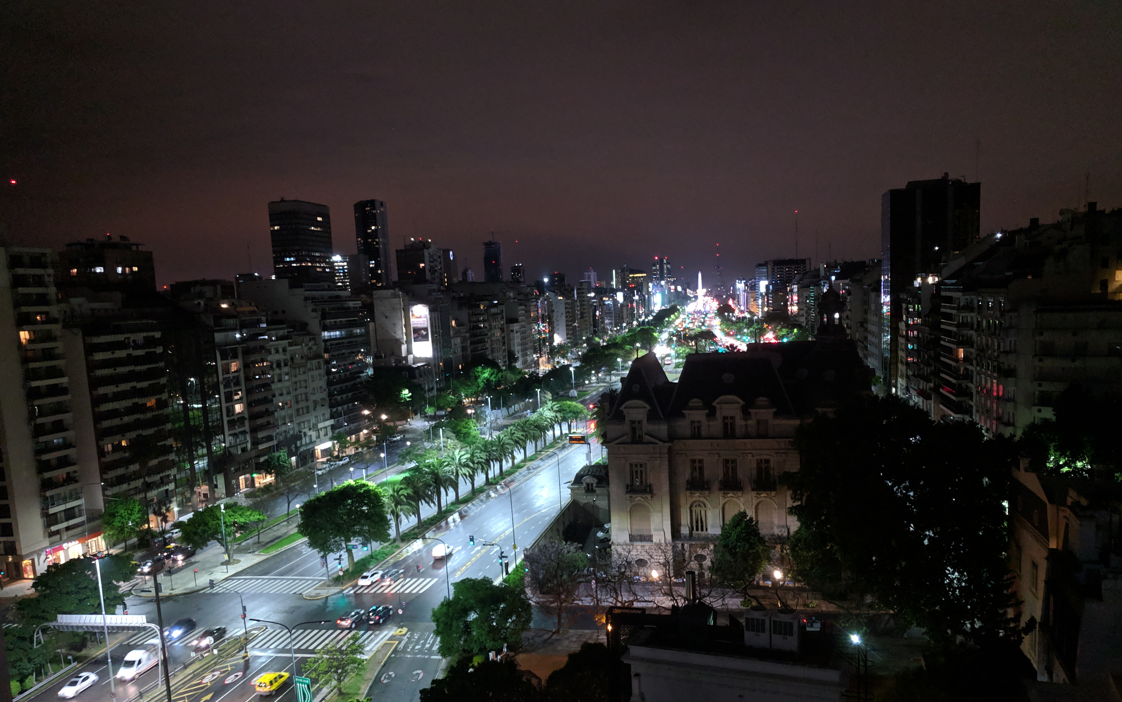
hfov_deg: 66.5
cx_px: 560
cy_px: 413
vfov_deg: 44.4
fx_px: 856
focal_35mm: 28
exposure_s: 1/20
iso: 1150
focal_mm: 4.67
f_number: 2
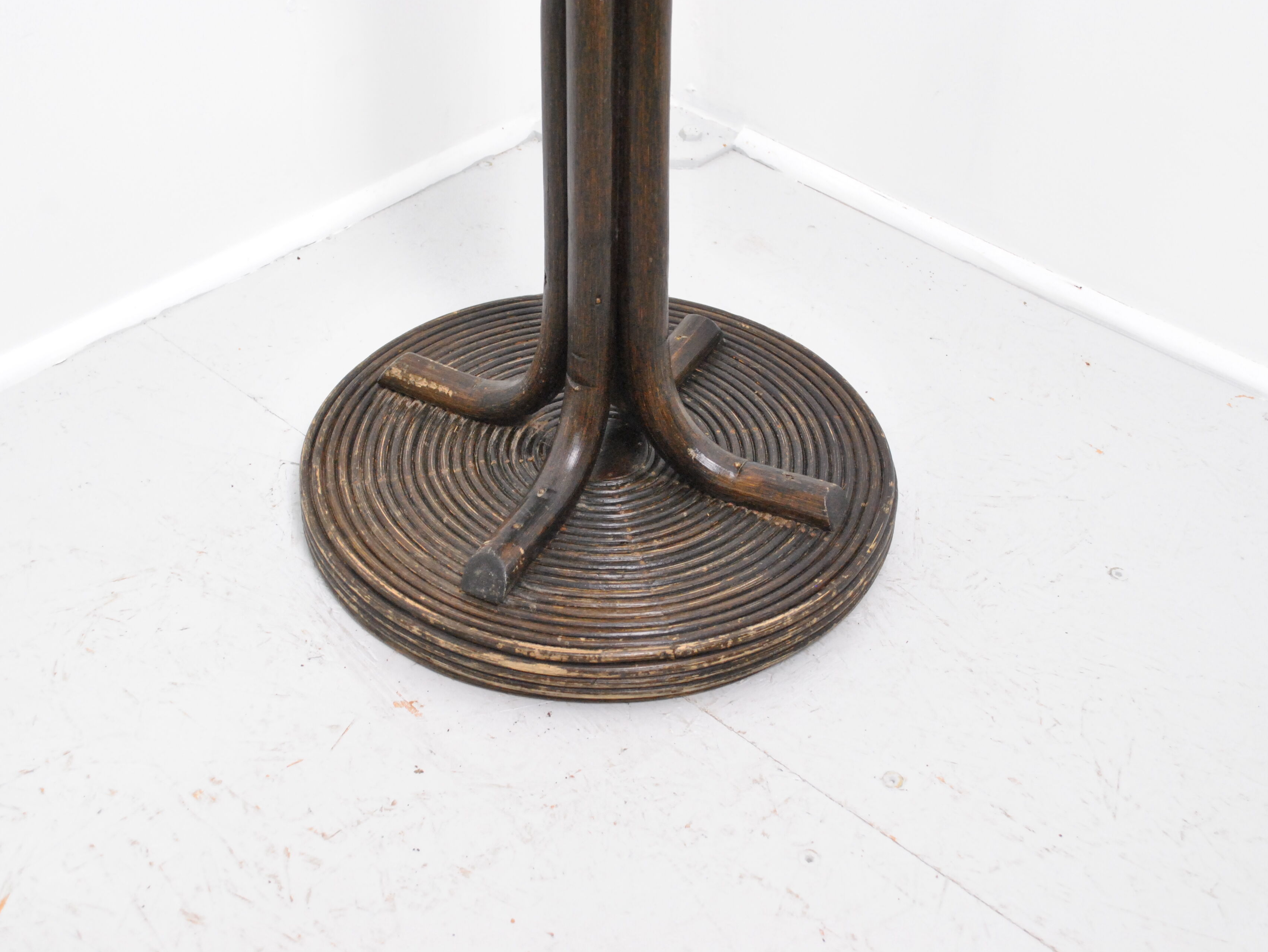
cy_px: 470
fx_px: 1685
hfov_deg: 41.2
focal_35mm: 46
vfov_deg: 31.5
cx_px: 605
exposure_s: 1/30
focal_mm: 28
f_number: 6.3
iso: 1100
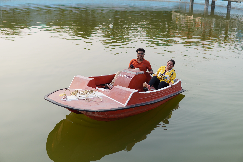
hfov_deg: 43.6
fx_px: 304
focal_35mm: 45
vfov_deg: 29.9
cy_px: 81
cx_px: 122
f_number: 2
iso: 100
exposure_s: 1/1000
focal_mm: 30
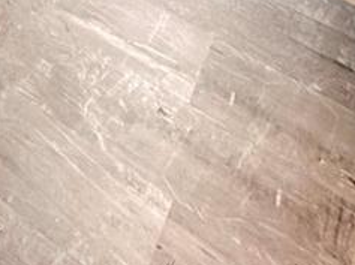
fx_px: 727
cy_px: -457
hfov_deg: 22.4
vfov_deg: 12.7
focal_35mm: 71
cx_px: -181
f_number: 2.2
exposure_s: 1/120
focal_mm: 2.22
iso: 200
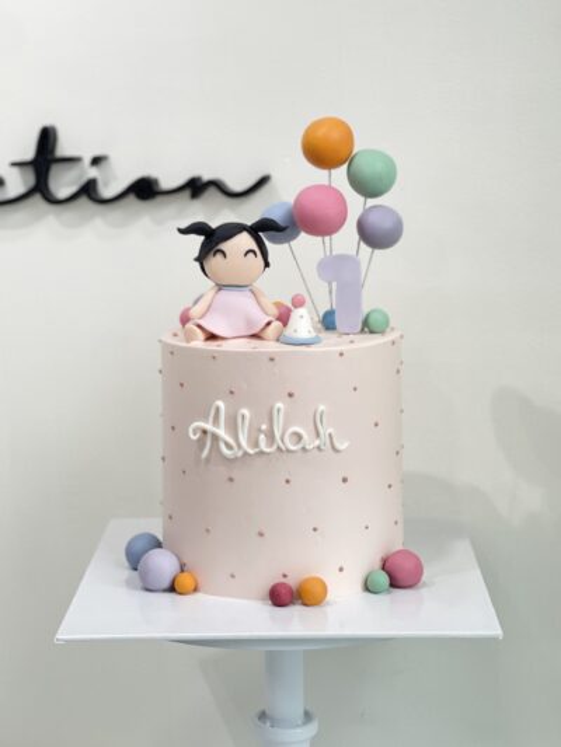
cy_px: 374
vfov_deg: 30.3
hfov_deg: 22.9
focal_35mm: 64
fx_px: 1382
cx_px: 280
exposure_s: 1/100
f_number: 2.2
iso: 250
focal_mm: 7.5
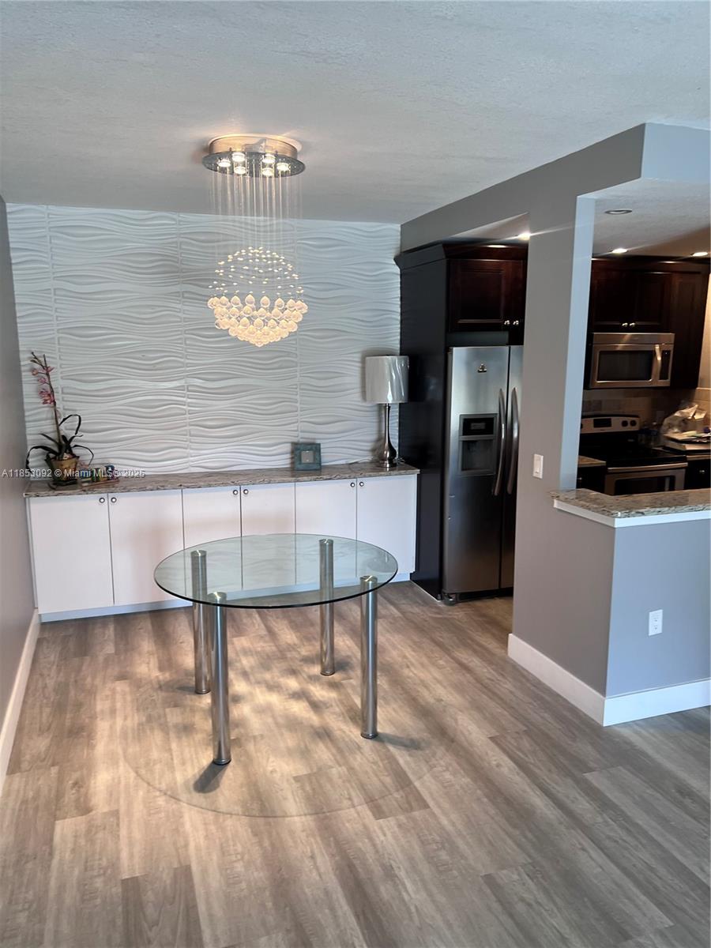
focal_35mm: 26
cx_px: 356
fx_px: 712
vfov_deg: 67.3
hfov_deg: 53.1
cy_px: 474
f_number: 1.5
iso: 64
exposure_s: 1/60
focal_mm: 5.7
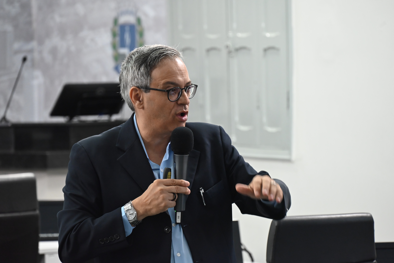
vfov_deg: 6.9
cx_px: 197
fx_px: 2190
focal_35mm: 200
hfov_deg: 10.3
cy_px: 132
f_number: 6.3
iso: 3200
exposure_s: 1/160
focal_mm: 200
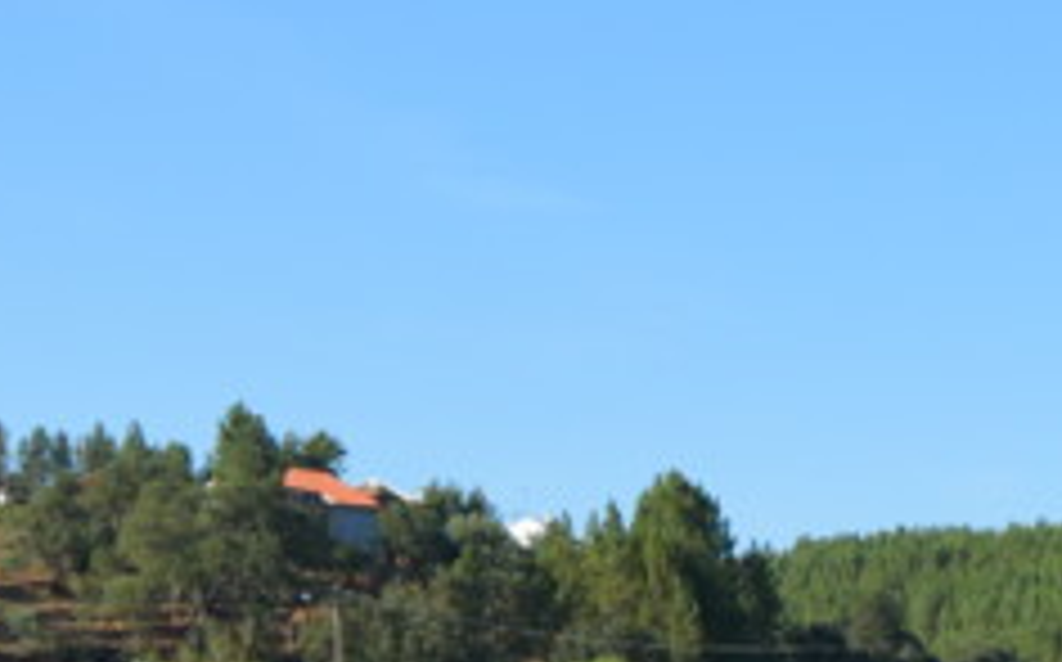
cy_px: 880
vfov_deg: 11.3
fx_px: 3239
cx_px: 1156
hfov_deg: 18.0
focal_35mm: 112
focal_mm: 18
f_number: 7.1
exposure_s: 1/200
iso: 100
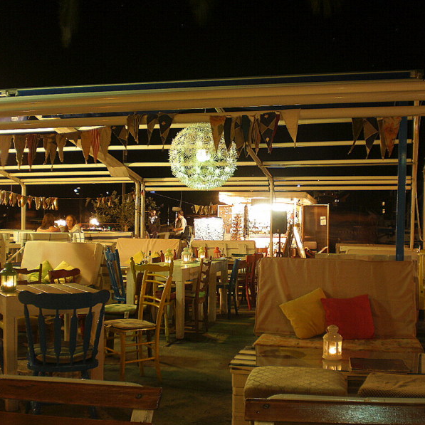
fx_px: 625
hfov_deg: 37.5
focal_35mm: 45
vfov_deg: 37.6
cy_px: 213
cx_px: 242
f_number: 3.1
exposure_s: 1
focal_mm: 6.3
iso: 100
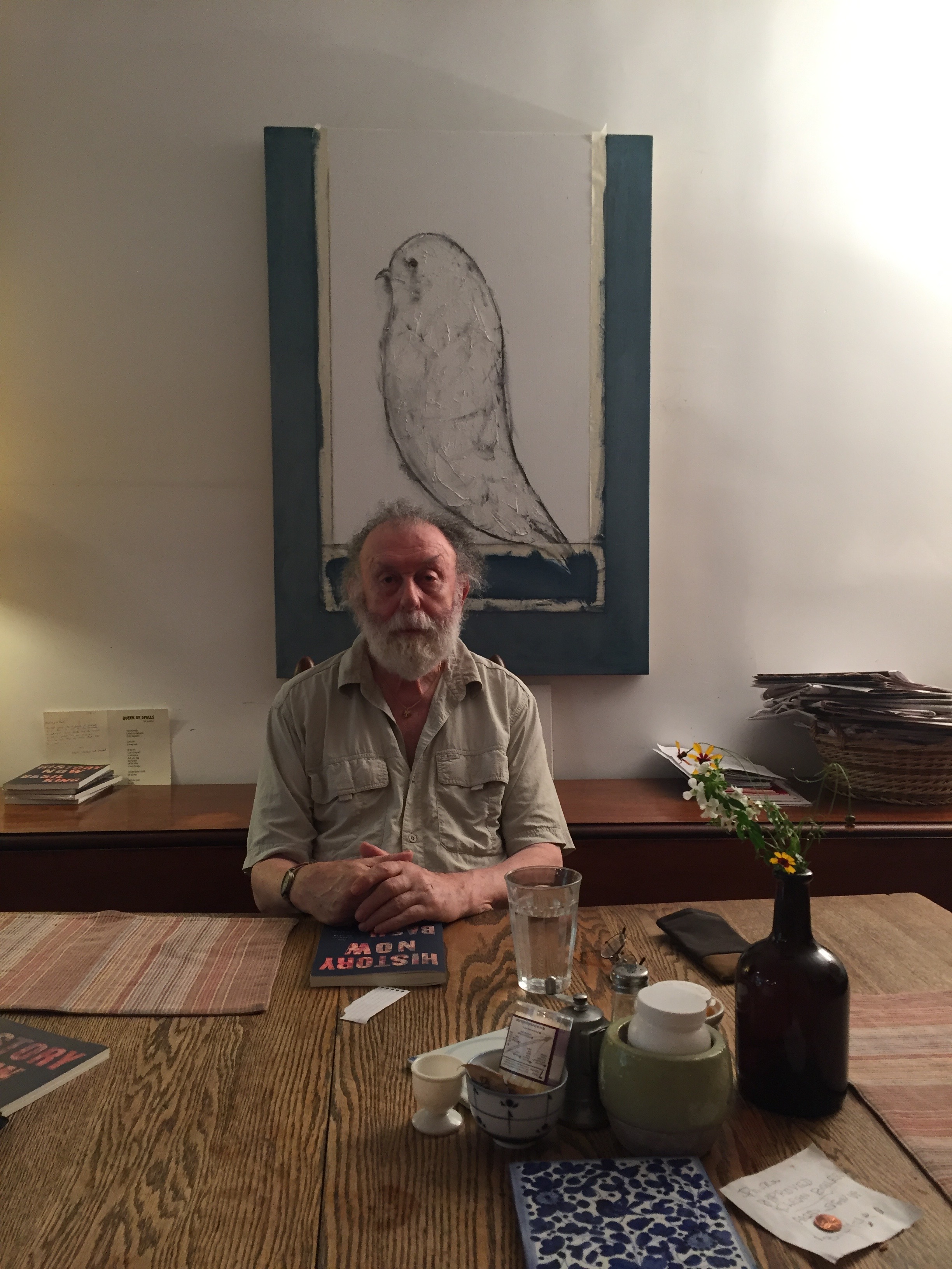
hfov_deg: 48.2
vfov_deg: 61.7
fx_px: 1063
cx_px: 476
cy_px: 634
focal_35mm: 29
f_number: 2.2
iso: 100
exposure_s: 1/30
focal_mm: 4.15
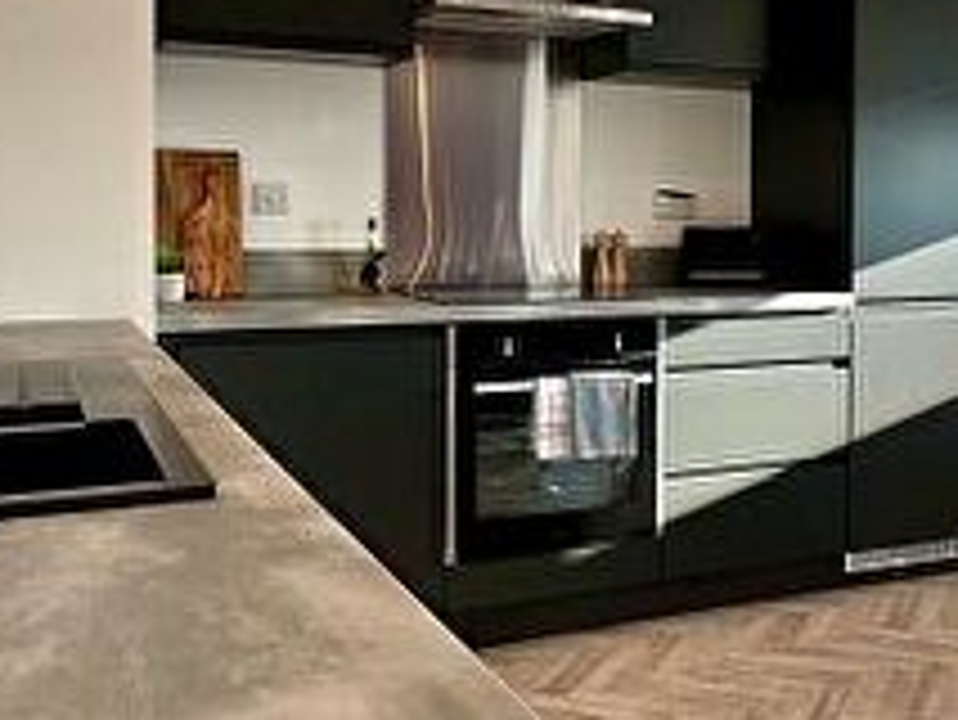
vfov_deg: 31.3
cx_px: 715
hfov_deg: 40.1
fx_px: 1274
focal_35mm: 46
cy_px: 250
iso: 40
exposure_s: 1/107
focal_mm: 2.22
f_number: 2.2
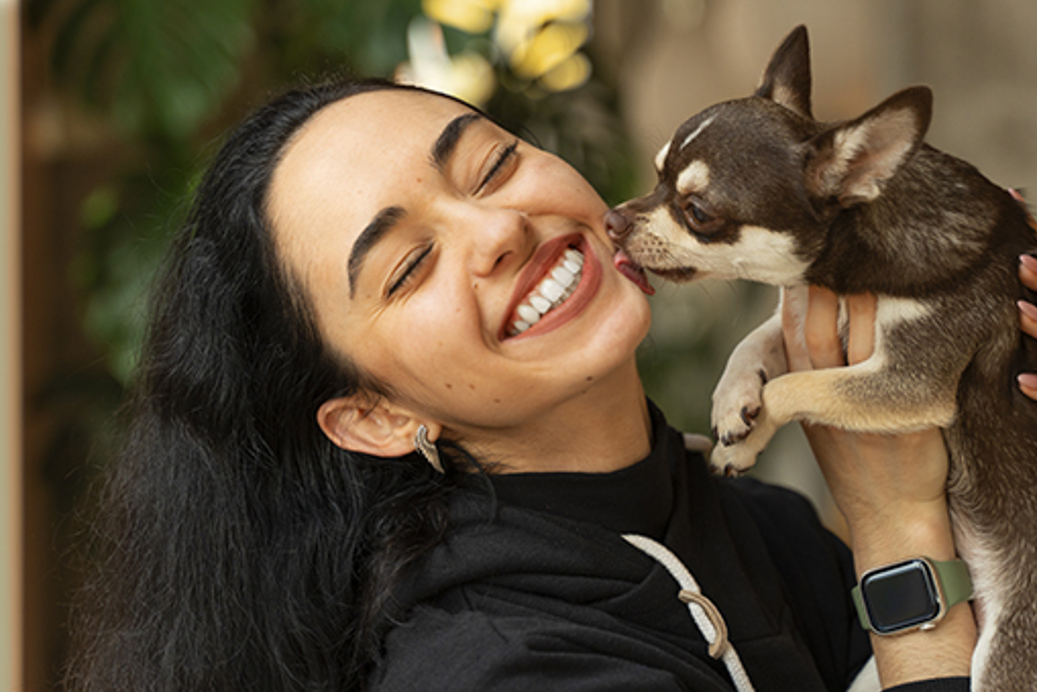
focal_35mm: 76
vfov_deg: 18.0
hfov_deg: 26.6
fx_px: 2190
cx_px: 539
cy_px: 379
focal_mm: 69
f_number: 2.8
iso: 800
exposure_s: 1/250
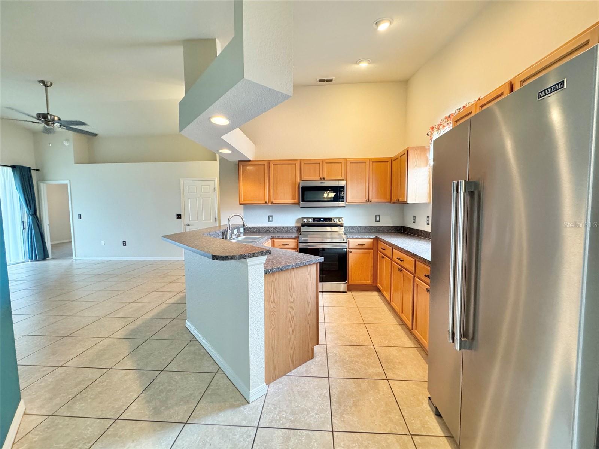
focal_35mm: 14
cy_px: 224
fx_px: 242
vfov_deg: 85.7
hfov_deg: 102.1
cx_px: 300
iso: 320
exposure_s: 1/60
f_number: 2.2
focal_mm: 2.22
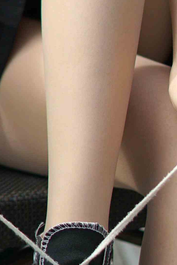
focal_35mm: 195
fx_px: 1436
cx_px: 74
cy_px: 43
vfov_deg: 10.5
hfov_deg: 7.1
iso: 200
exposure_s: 1/6400
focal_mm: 50
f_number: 1.8
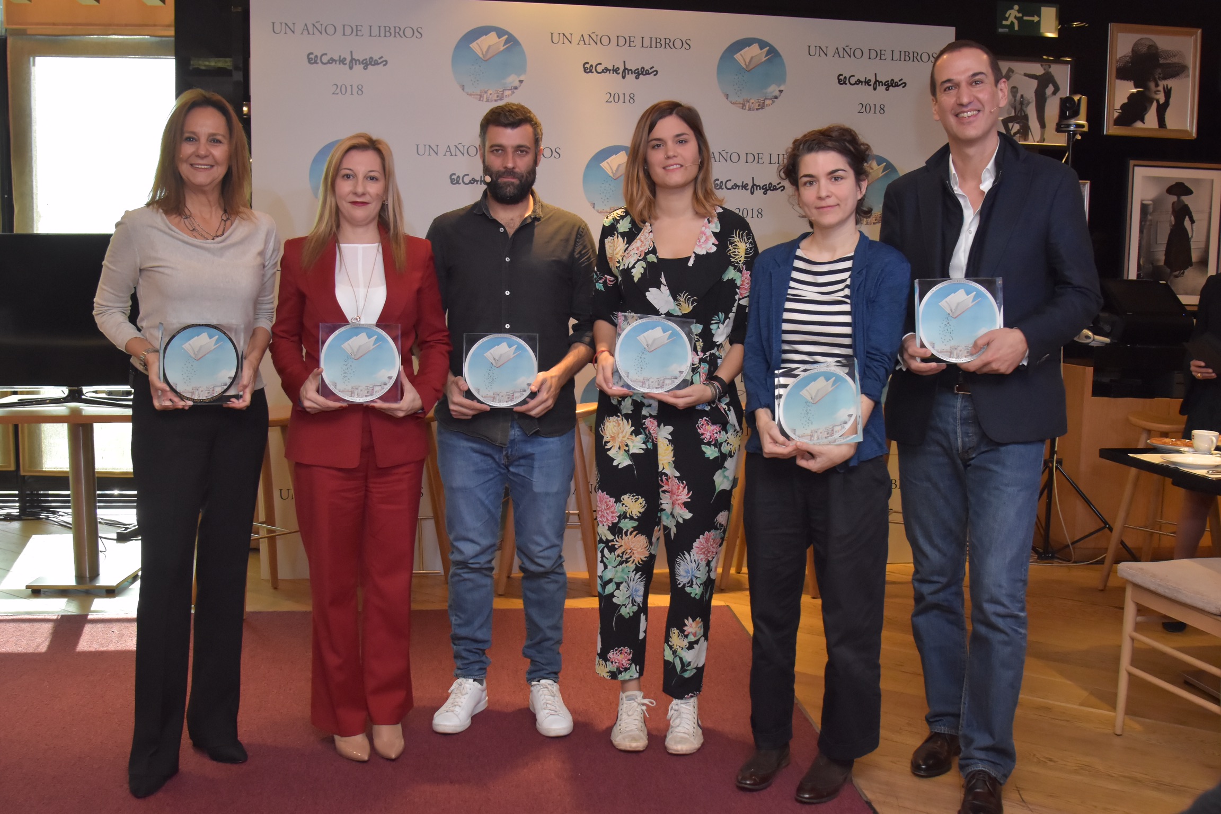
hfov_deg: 53.1
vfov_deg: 36.9
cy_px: 407
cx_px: 610
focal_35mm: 36
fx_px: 1221
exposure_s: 1/200
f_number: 5.6
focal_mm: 24
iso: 2500
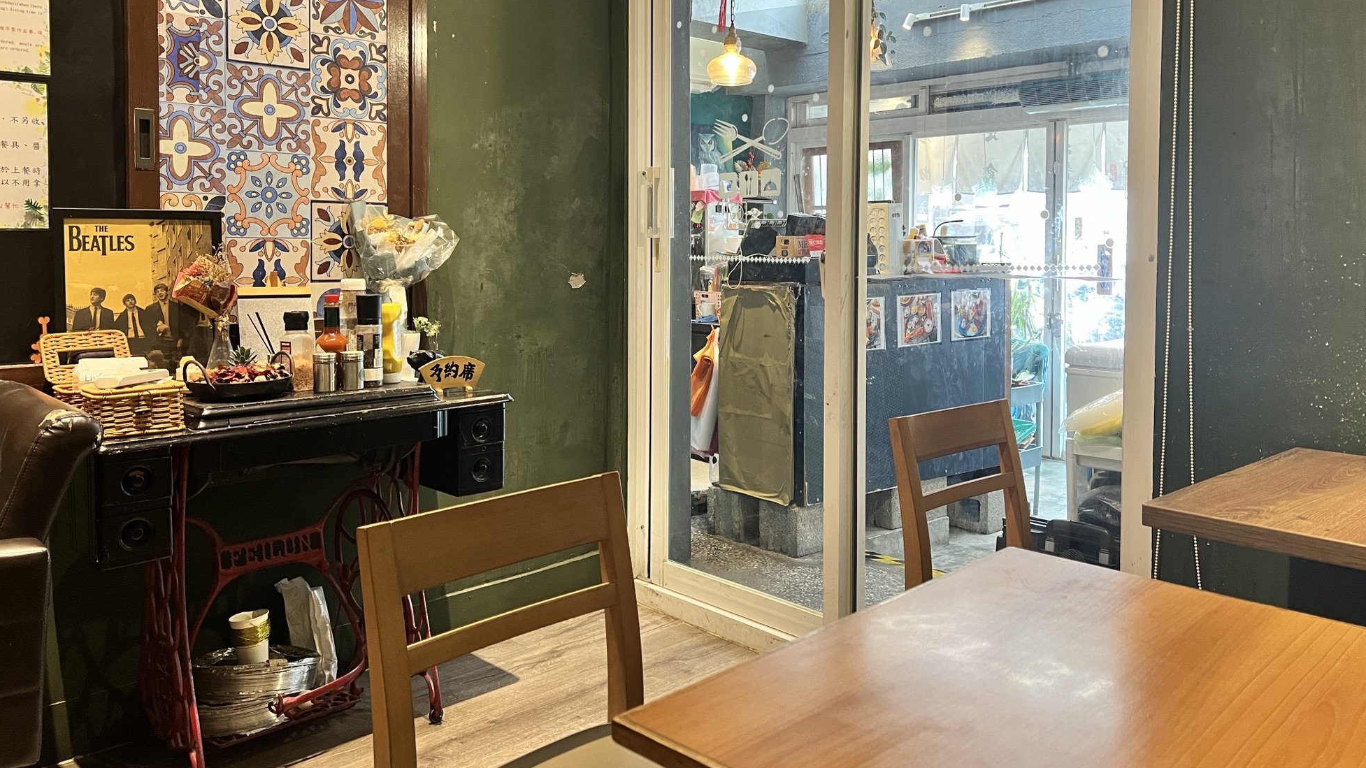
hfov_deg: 66.1
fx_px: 1050
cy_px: 276
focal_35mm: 29
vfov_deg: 39.8
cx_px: 698
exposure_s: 1/60
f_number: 1.5
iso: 200
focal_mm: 5.7
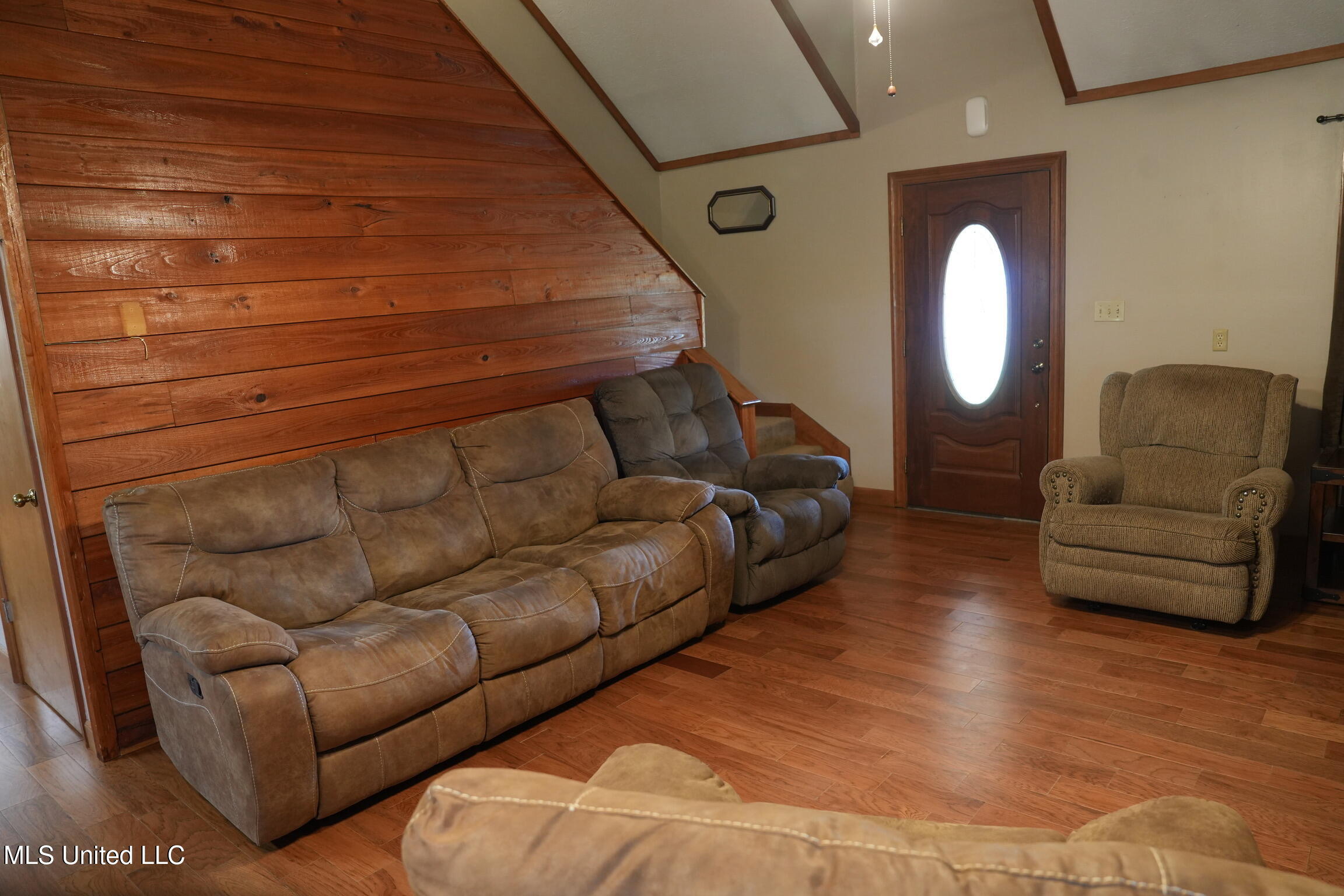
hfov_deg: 73.7
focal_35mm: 24
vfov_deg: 53.1
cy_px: 448
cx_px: 672
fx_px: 896
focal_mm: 24
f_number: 4.5
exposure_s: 1/40
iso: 2000
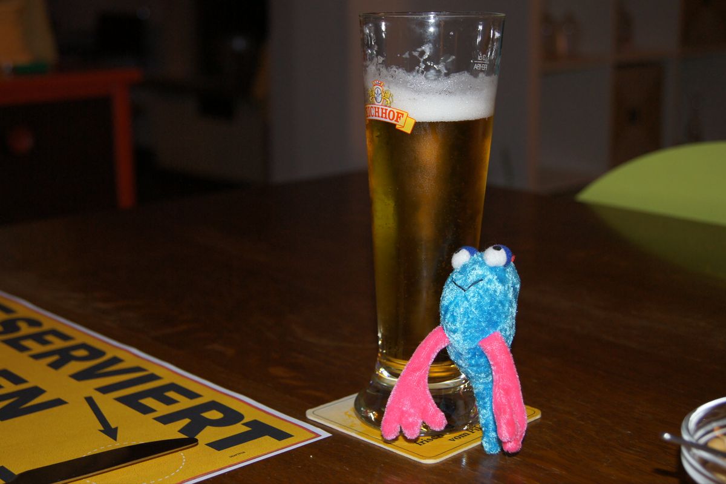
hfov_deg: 33.4
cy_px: 242
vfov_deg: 22.6
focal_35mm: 60
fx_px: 1209
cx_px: 363
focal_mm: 40
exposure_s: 1/60
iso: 640
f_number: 5
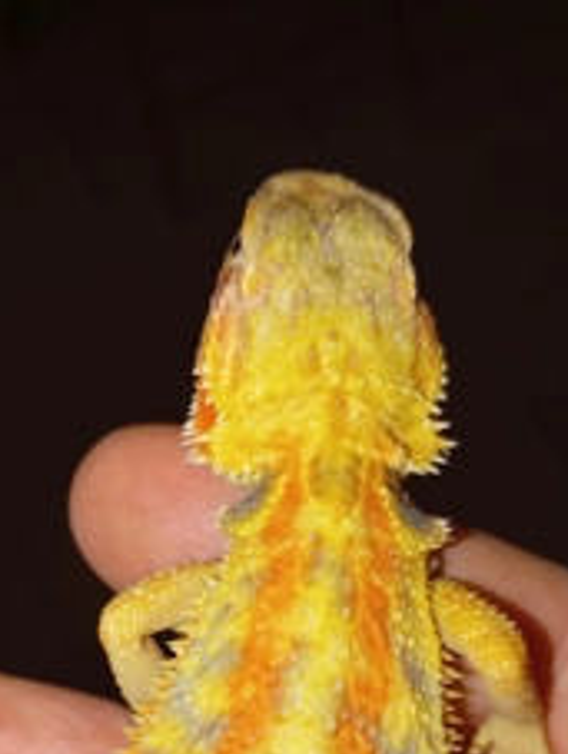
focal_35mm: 49
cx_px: 223
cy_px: 631
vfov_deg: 37.1
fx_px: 1069
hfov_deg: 29.7
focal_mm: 4.27
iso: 200
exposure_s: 1/100
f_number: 1.8
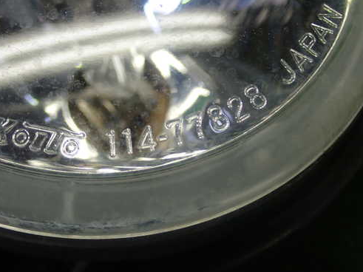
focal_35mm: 66
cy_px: 129
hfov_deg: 29.4
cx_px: 171
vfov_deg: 22.2
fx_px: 692
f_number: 3.3
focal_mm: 9.65
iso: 200
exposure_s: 1/80
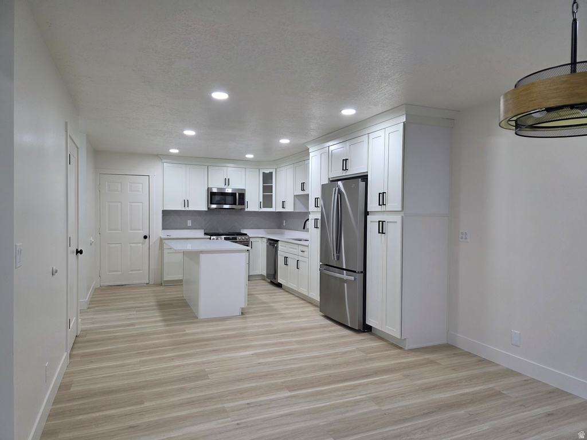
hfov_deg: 73.9
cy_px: 220
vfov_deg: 58.9
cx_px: 294
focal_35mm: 23
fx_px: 390
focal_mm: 6.3
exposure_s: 1/120
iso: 125
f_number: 1.7
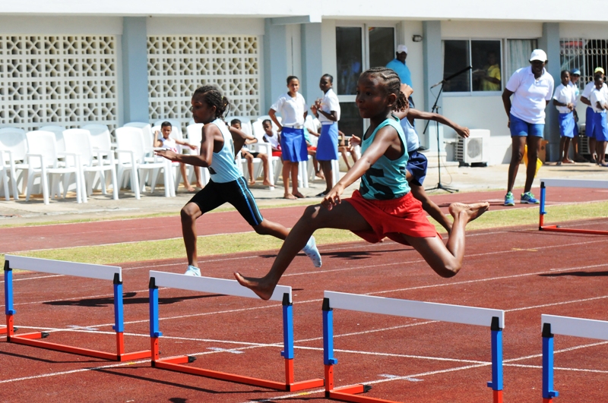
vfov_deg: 13.0
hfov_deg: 19.5
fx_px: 1771
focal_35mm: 105
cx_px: 304
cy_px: 202
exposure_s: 1/2500
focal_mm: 70
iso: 1250
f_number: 7.1
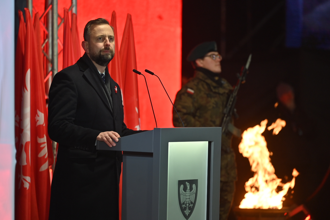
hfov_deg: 11.4
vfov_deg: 7.6
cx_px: 165
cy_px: 110
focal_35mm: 180
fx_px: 1650
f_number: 2.8
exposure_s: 1/200
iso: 400
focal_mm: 180
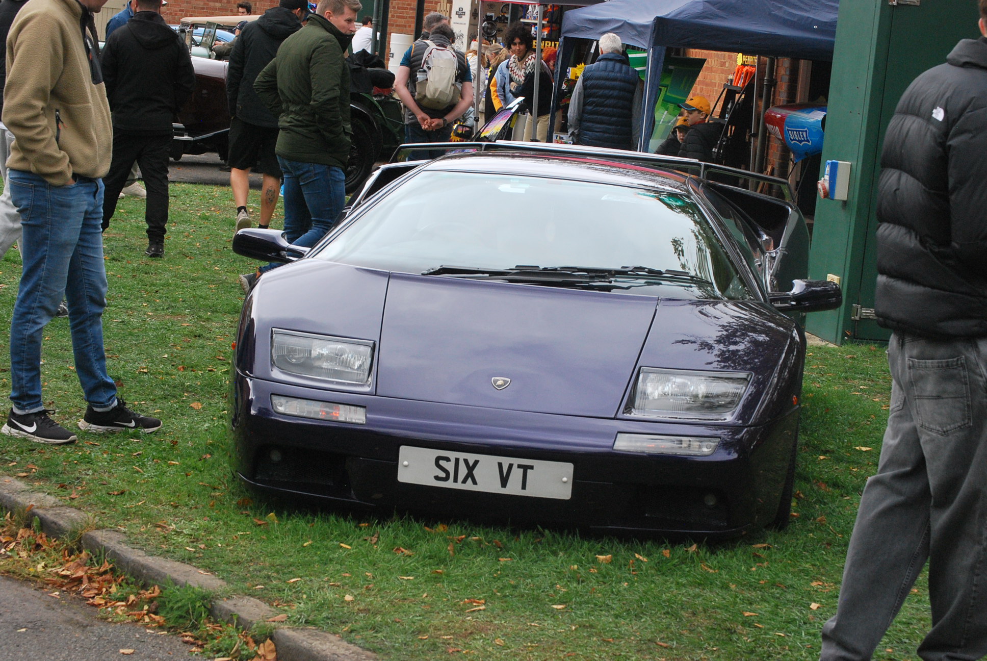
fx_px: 2265
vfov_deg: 16.6
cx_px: 494
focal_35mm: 82
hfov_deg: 24.6
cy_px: 330
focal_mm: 55
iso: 800
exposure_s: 1/320
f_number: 9
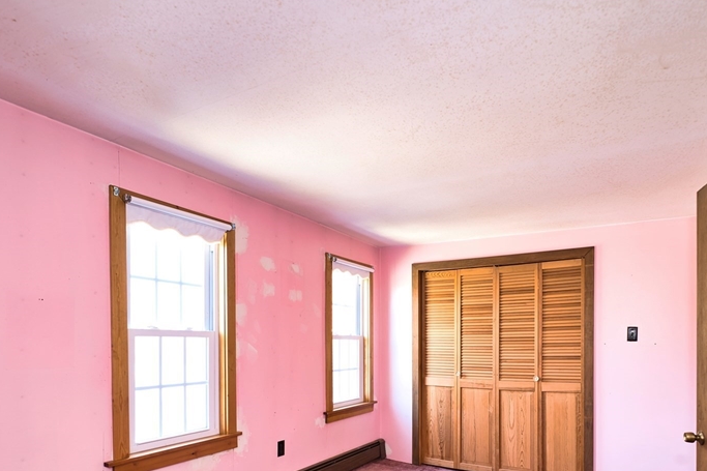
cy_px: 344
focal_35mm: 21
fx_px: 412
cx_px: 376
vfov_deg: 57.0
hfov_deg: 81.1
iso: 100
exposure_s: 1/10
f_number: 2.8
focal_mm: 14
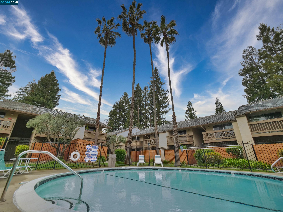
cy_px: 106
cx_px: 142
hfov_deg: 102.1
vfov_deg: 85.7
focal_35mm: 14
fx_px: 114
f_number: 2.8
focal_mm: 7
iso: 500
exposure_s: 1/4000
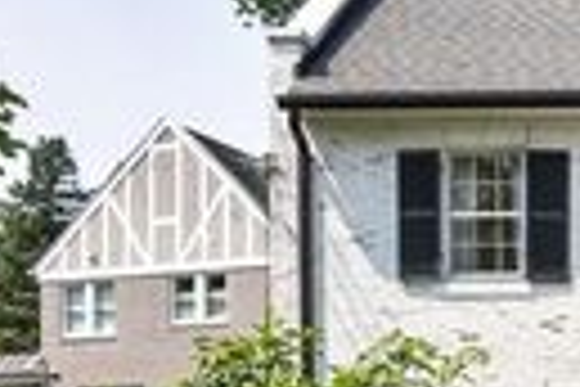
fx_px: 1465
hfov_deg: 20.0
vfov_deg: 14.7
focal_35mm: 91
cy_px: 428
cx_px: 809
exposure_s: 1/200
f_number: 10
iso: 200
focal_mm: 23.5
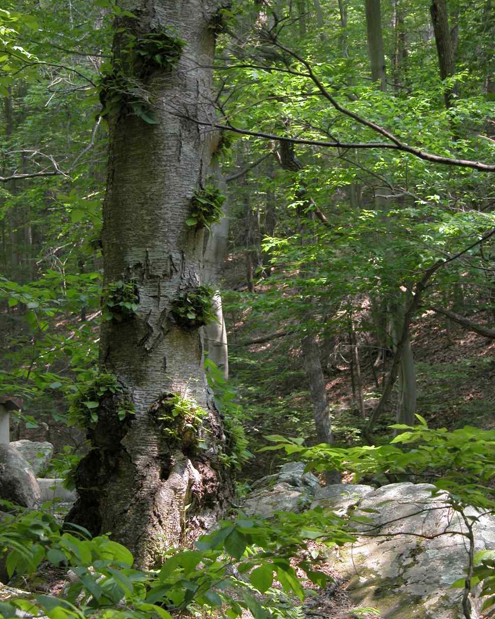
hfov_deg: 16.7
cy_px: 326
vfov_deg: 20.8
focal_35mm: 92
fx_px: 1685
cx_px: 247
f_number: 3.5
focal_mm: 22.3
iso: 100
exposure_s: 1/75.6
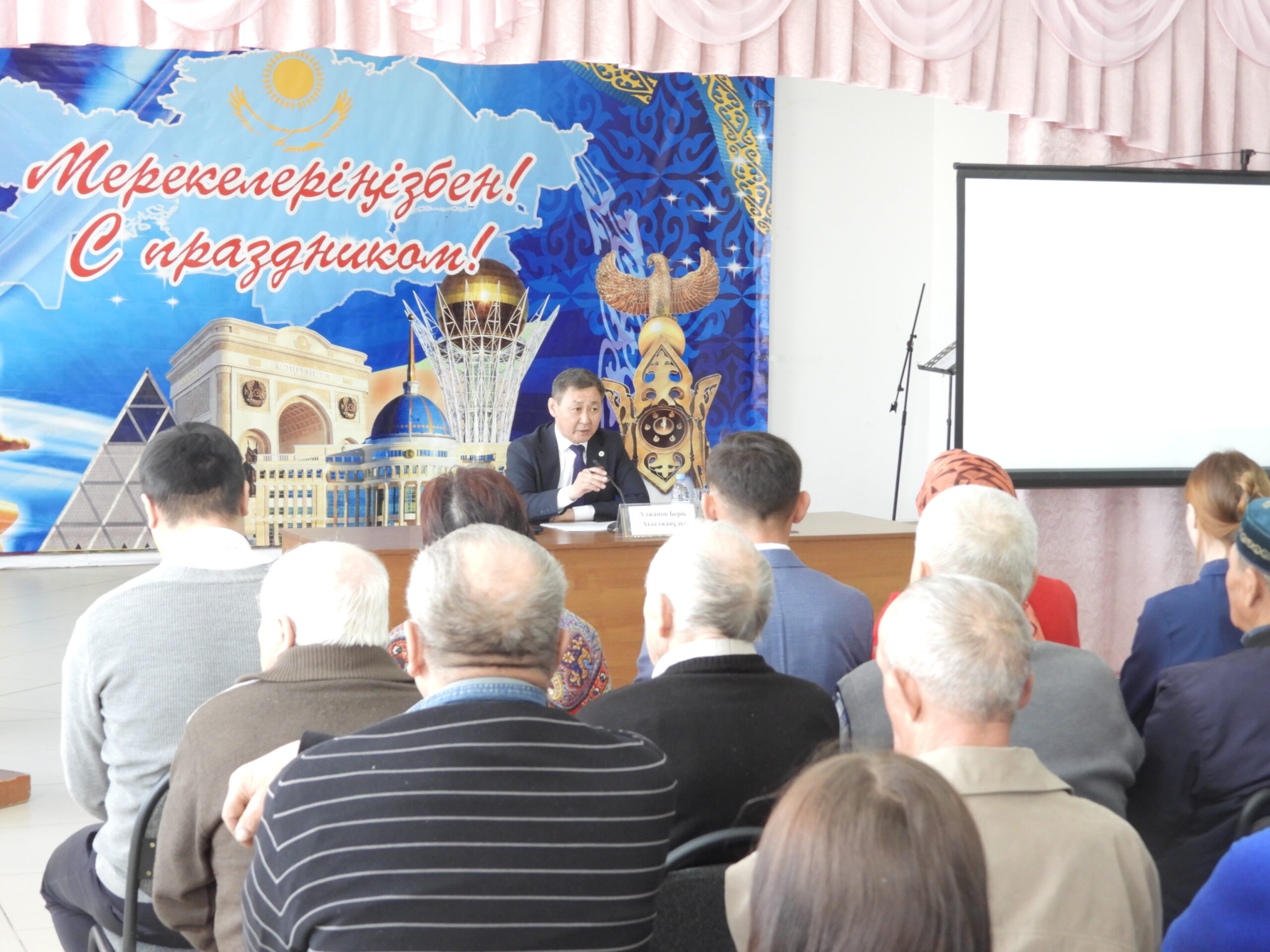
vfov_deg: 21.0
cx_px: 635
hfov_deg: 27.8
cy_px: 476
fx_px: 2568
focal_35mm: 70
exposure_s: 1/30
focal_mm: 12.6
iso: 400
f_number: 3.5
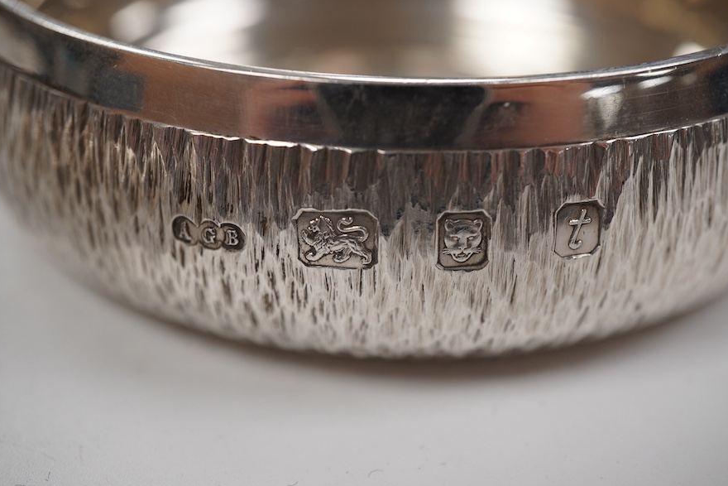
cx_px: 366
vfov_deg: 29.3
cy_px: 246
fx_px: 930
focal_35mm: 46
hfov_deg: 42.7
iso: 500
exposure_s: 1/125
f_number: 8
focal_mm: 30
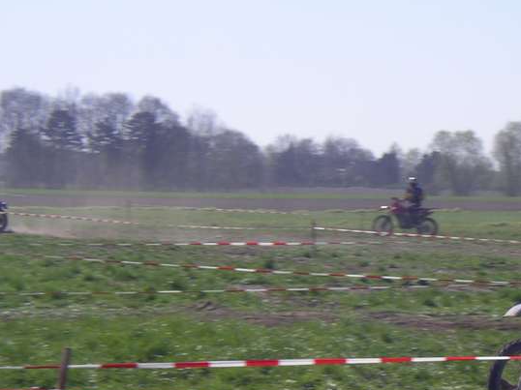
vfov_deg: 9.3
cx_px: 390
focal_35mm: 160
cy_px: 283
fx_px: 2407
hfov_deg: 12.3
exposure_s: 1/125
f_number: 9
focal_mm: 13.3
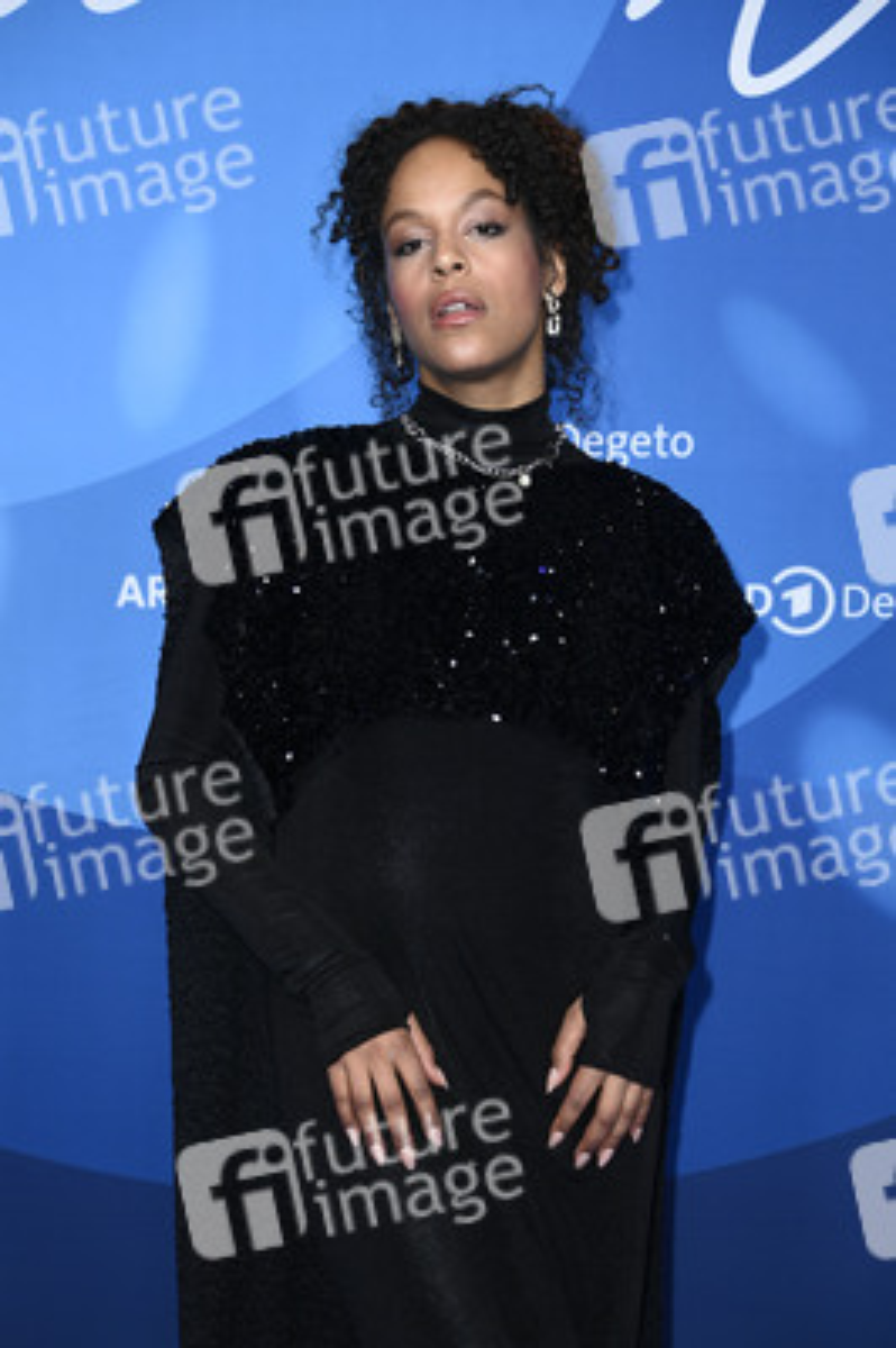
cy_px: 674
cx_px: 448
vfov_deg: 20.4
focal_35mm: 100
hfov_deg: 13.7
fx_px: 3740
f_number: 5.6
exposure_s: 1/250
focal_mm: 100
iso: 800
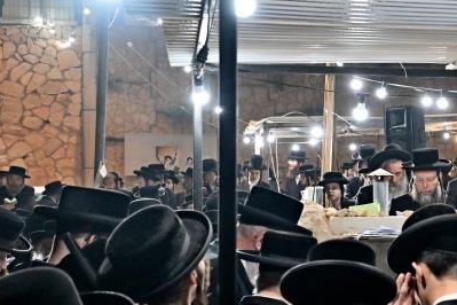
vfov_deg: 17.7
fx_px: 977
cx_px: 536
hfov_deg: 24.1
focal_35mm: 77
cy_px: 165
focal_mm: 30
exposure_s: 1/200
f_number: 4
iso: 1000
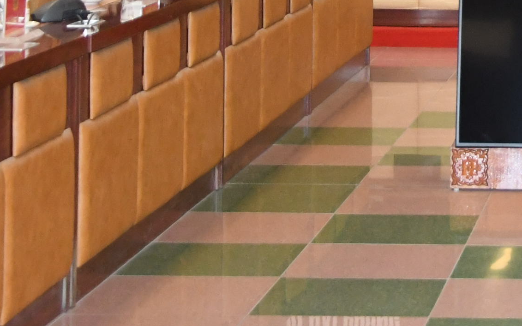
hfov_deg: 12.8
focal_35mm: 158
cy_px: -207
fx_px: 2248
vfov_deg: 8.1
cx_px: 684
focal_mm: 28
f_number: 4
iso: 2500
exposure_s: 1/200
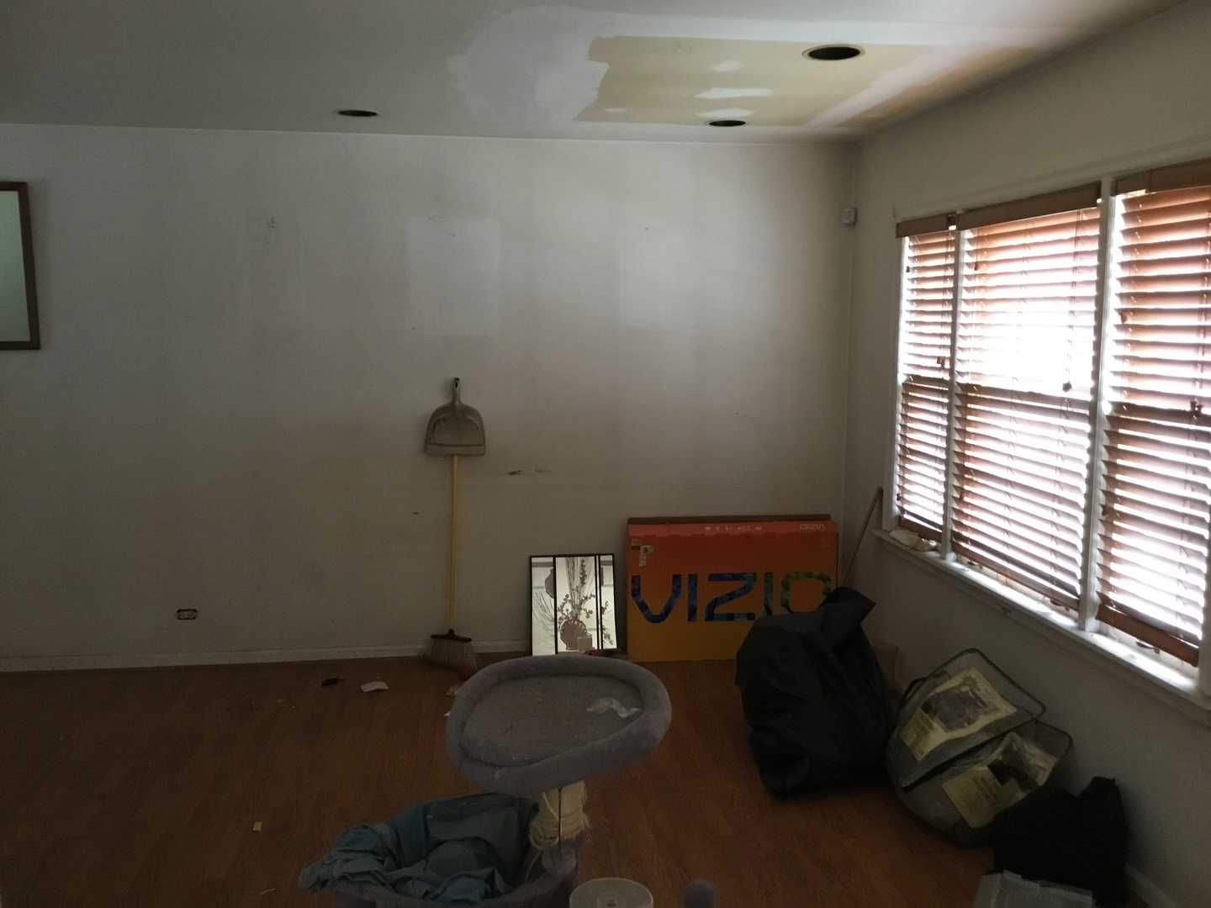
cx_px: 606
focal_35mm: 31
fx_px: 1084
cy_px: 454
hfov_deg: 58.4
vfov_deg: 45.4
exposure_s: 1/30
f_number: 2.4
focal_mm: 3.3
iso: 160
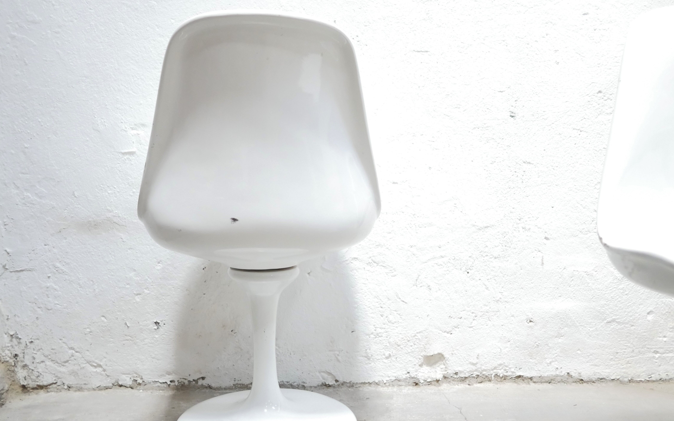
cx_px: 340
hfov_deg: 46.2
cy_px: 247
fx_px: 790
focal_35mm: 43
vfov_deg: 29.8
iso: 2500
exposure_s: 1/60
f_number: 1.7
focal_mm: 20
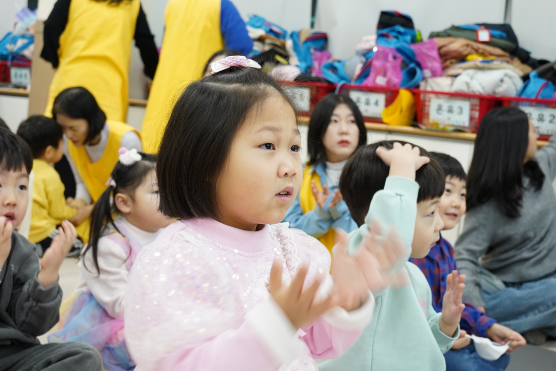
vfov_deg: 28.1
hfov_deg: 41.1
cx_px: 278
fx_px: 741
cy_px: 186
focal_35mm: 48
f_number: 7.1
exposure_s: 1/50
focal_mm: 48
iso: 2500
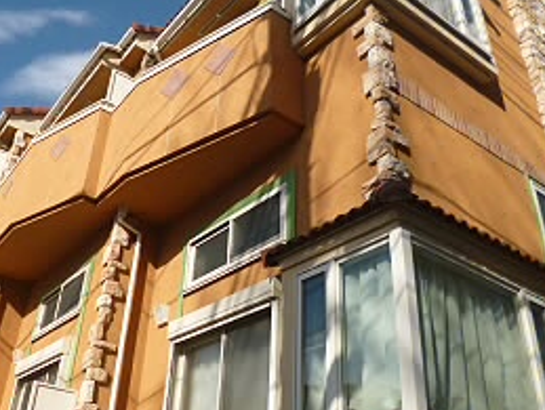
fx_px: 583
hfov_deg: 49.7
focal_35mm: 37
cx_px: 217
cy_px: 175
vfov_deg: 38.7
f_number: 9
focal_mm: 4.3
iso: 100
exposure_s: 1/160
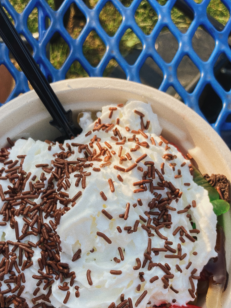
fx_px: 418
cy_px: 211
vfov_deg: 39.8
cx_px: 102
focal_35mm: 47
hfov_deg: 30.9
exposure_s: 1/694
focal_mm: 3.99
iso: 20
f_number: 1.8
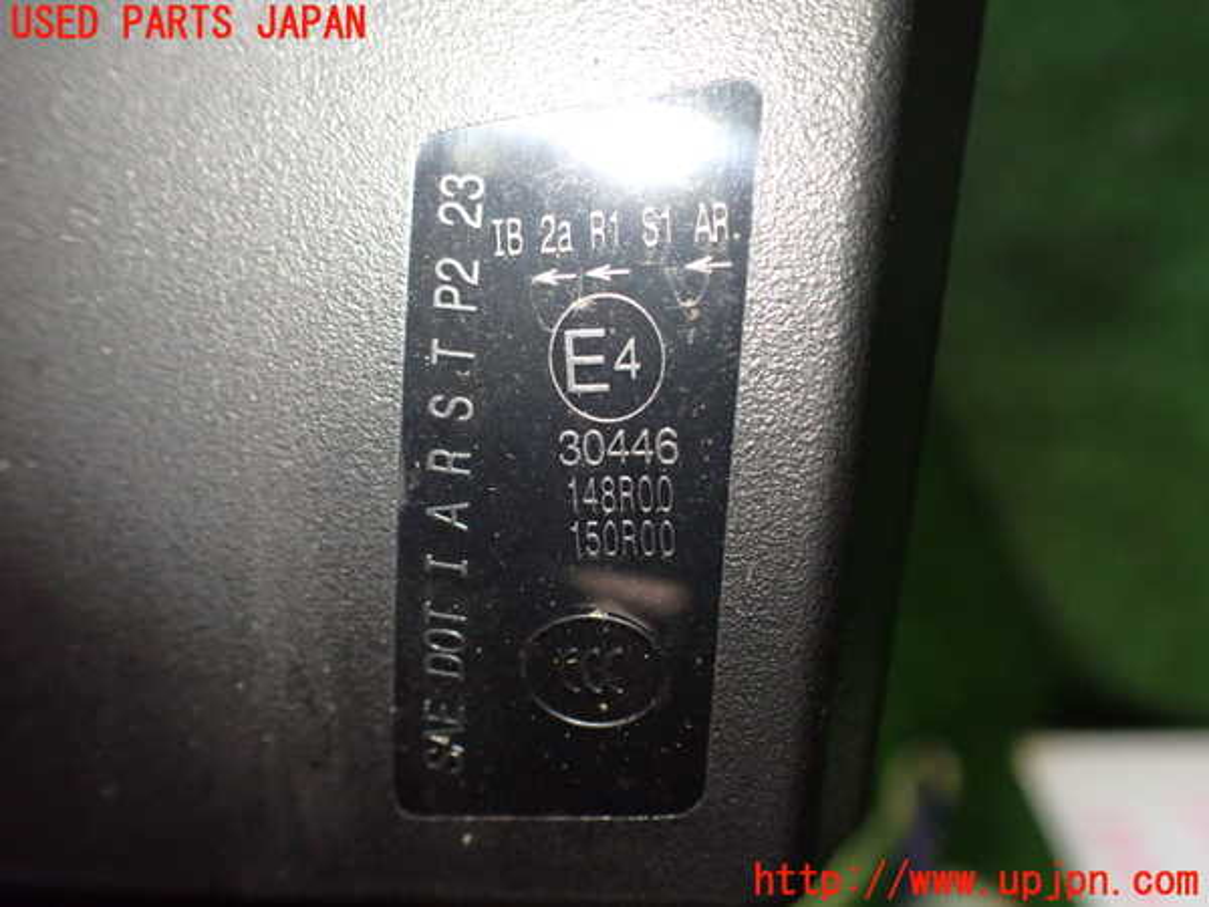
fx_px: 1048
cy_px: 454
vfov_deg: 46.8
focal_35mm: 30
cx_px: 604
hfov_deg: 60.0
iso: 800
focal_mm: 5.4
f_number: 2.3
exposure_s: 1/100
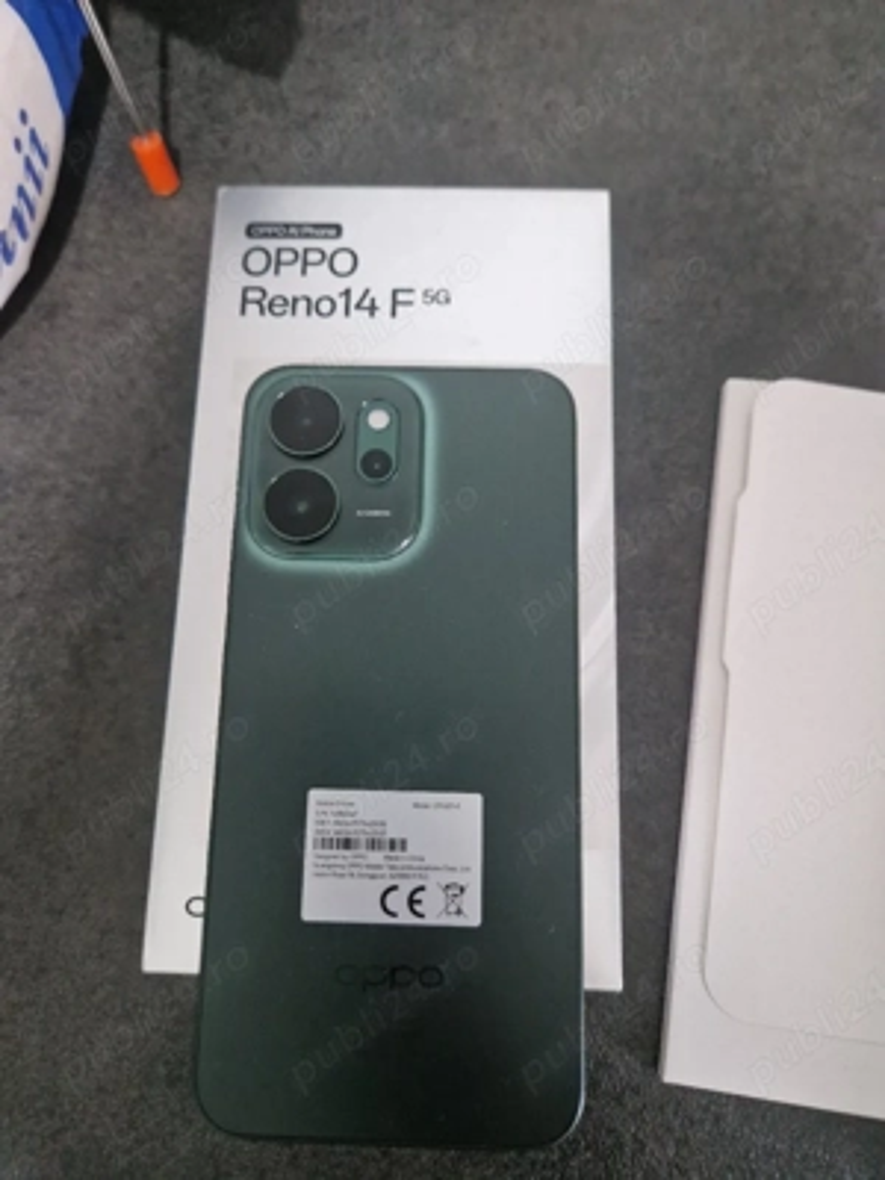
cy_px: 590
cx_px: 442
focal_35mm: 23
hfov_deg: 58.9
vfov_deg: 73.9
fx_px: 784
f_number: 1.8
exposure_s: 1/100
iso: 100
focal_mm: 5.4
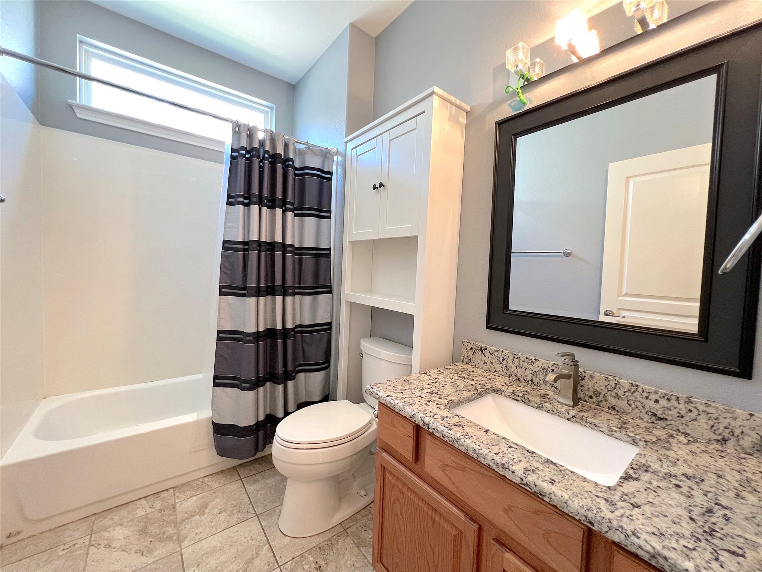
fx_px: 286
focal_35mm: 13
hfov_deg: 106.2
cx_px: 381
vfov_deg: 89.9
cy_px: 286
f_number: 1.8
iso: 250
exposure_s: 1/60
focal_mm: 1.57
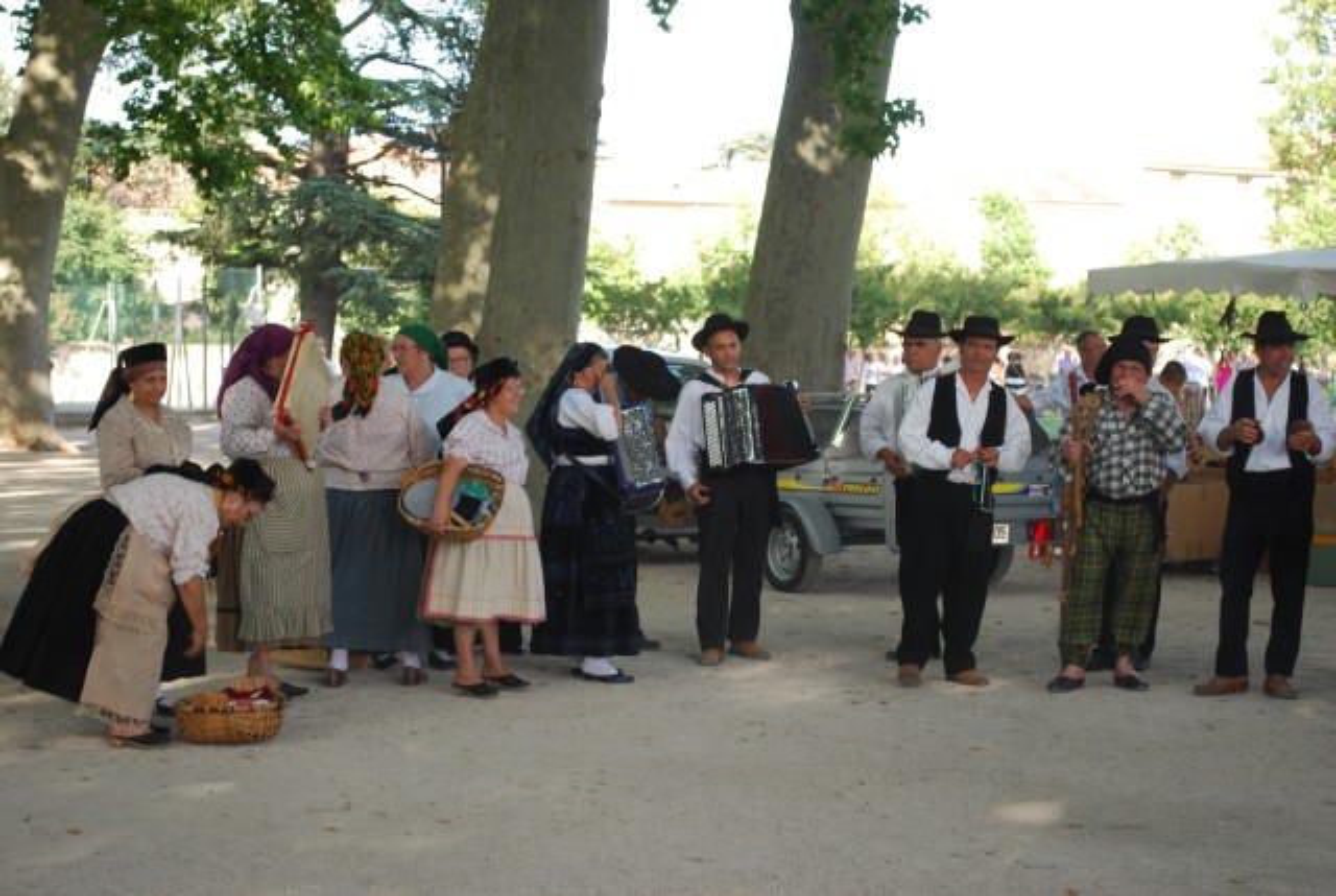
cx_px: 668
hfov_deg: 26.9
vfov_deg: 18.2
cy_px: 448
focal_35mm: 75
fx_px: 2788
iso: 200
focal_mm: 50
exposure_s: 1/80
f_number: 5.6
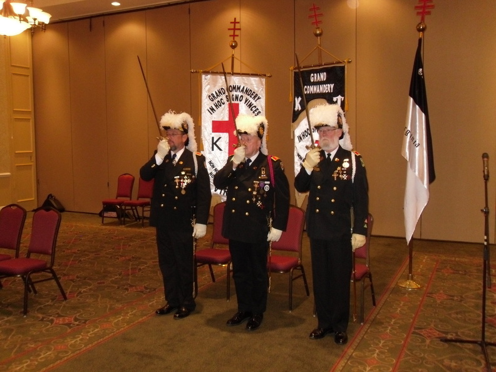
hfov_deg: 42.1
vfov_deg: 32.2
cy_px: 186
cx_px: 248
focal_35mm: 45
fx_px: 645
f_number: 3.5
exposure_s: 1/45
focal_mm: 6.3
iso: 400
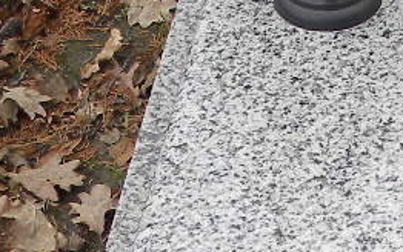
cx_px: 449
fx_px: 1846
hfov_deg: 12.2
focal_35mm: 168
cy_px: -22
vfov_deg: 7.8
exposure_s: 1/347
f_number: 2.8
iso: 64
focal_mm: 4.6
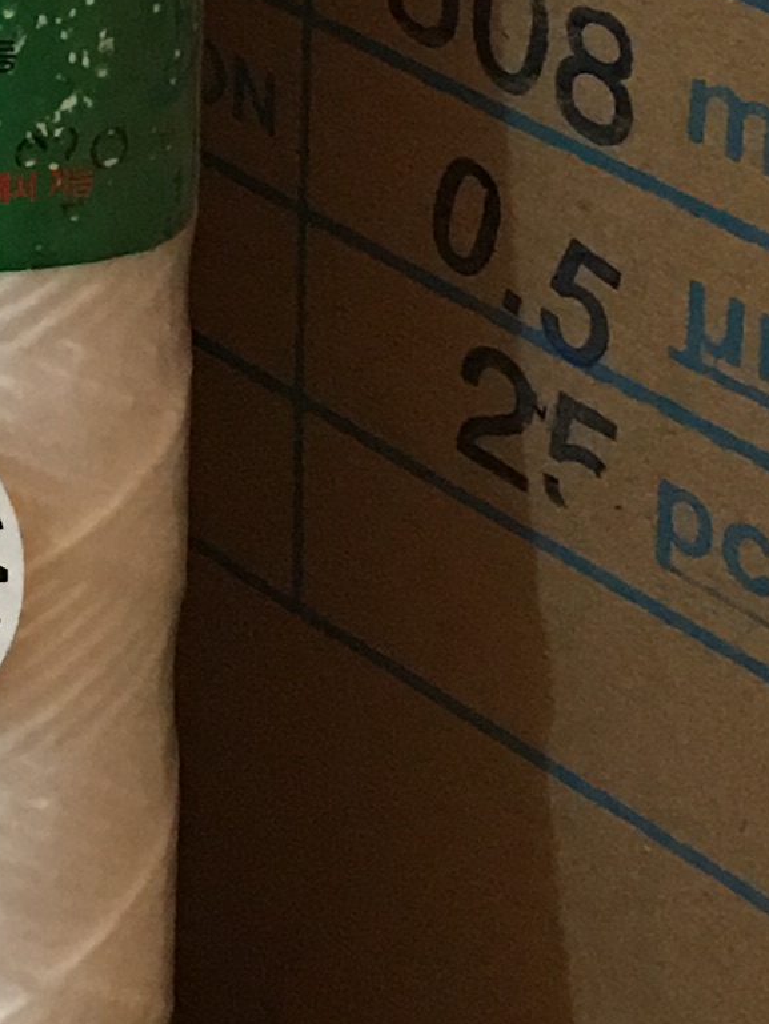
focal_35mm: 152
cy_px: -527
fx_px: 4501
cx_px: -428
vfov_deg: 12.3
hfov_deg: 9.5
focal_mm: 4.15
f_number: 2.2
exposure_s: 1/10
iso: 100
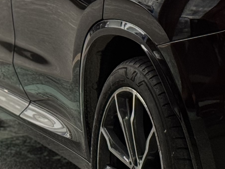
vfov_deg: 6.9
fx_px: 1391
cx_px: 323
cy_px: 23
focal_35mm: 214
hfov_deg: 9.0
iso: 100
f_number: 1.78
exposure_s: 1/60
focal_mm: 6.76
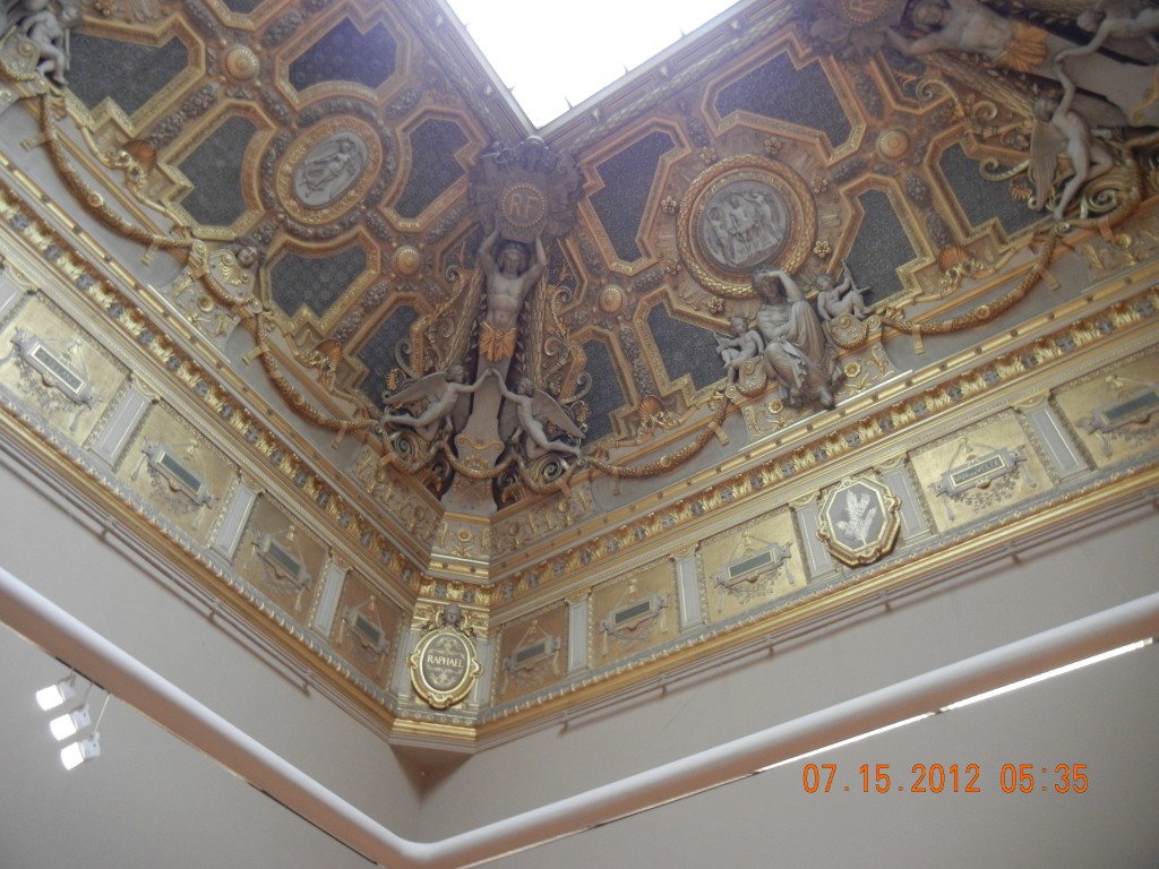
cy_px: 434
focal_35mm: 30
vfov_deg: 46.8
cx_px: 580
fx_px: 1004
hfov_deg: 60.0
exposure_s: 1/24.8
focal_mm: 5.4
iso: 400
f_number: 3.5
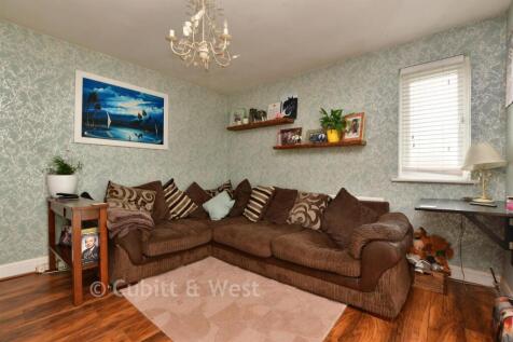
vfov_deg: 77.3
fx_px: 214
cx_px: 256
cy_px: 171
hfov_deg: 100.4
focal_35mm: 15
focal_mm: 10
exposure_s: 1
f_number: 8
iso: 200
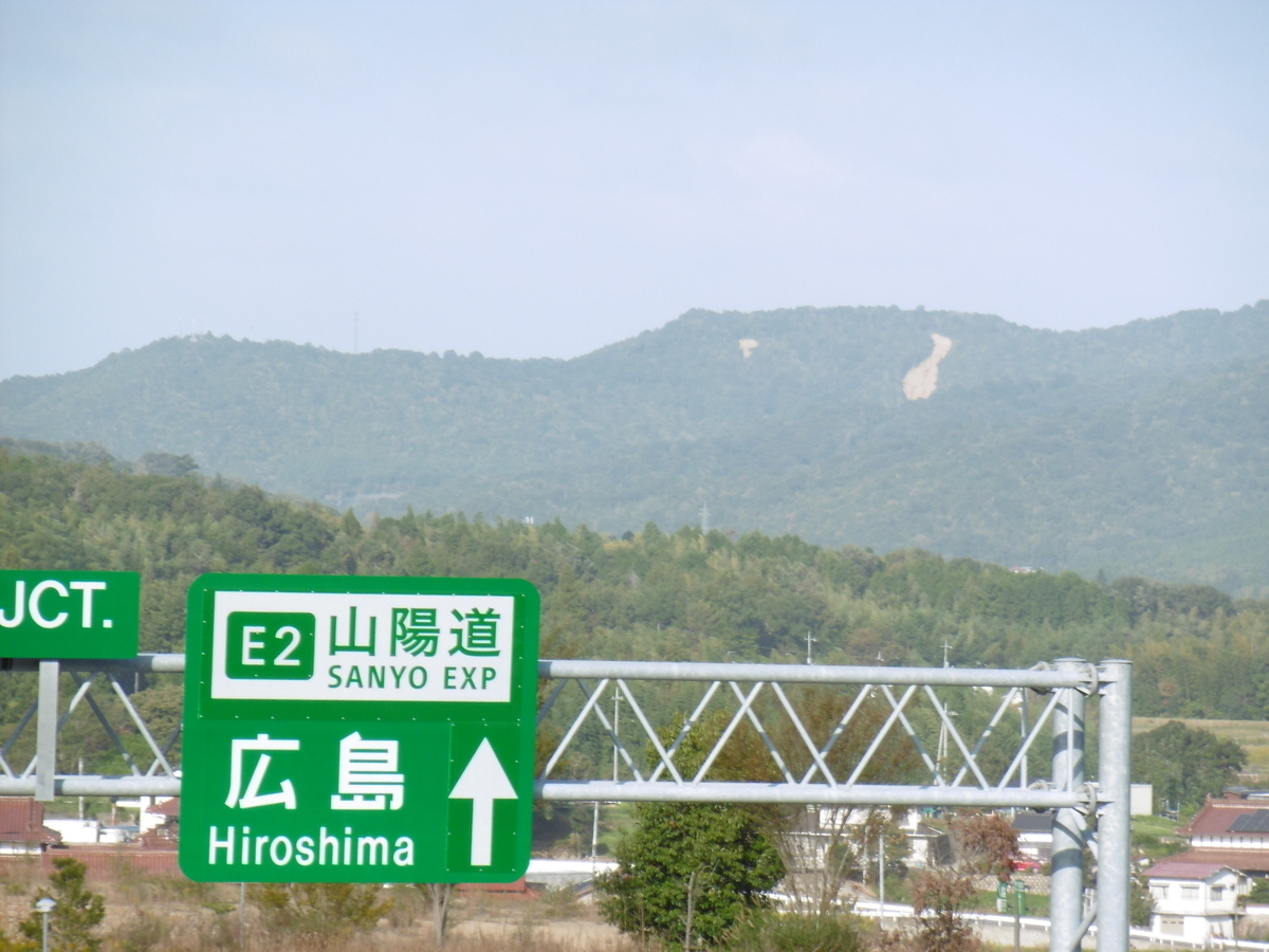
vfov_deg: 5.9
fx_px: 9165
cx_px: 634
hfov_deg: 7.9
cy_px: 476
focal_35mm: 250
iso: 160
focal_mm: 44.7
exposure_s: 1/500
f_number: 6.1
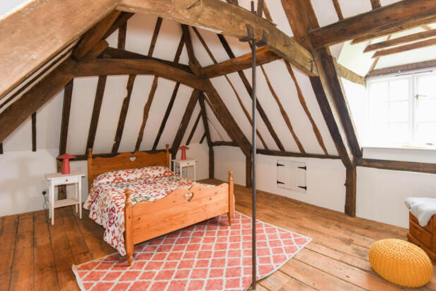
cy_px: 146
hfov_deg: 93.2
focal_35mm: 17
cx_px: 231
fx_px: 206
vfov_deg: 70.5
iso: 1000
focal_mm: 16
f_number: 6.3
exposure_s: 1/80
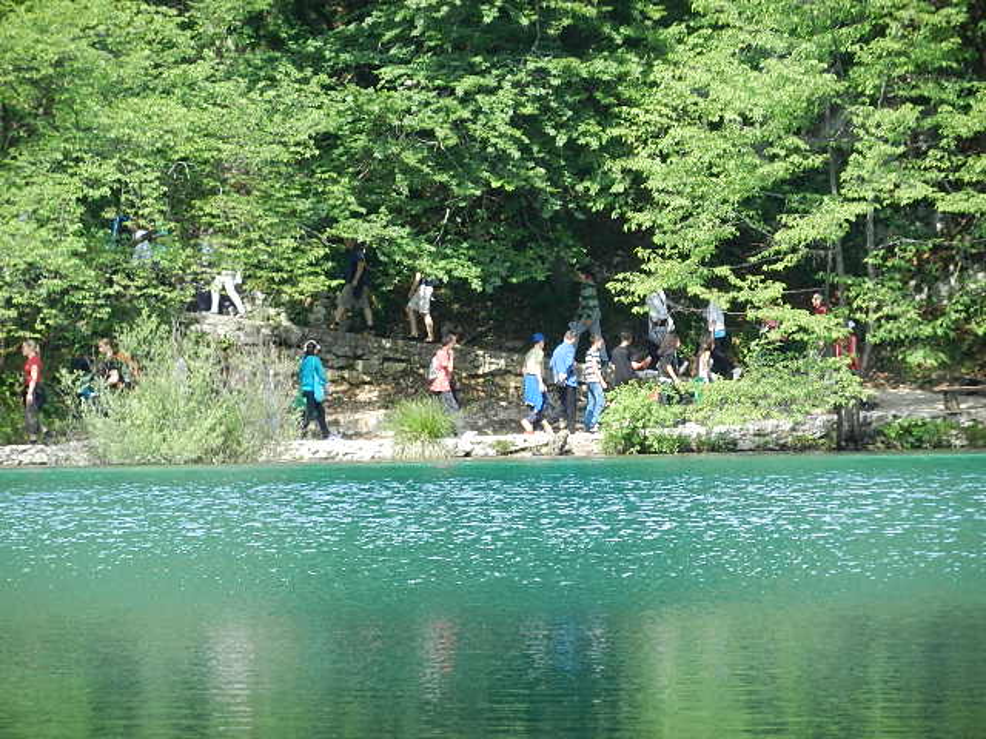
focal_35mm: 217
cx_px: 493
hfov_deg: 9.1
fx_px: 6181
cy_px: 370
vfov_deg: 6.8
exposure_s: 1/100
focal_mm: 39.1
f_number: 5.3
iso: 160
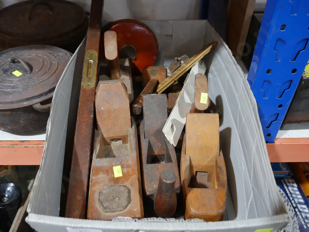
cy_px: 116
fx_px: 268
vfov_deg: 46.8
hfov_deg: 59.9
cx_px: 154
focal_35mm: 30
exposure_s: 1/60
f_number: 3.6
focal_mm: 15
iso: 800
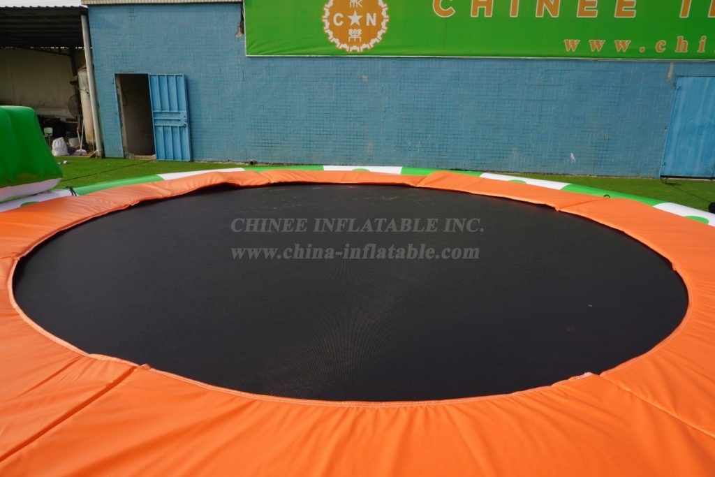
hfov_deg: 73.7
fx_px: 477
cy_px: 238
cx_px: 358
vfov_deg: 53.1
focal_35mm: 24
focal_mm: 16
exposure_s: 1/160
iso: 100
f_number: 10
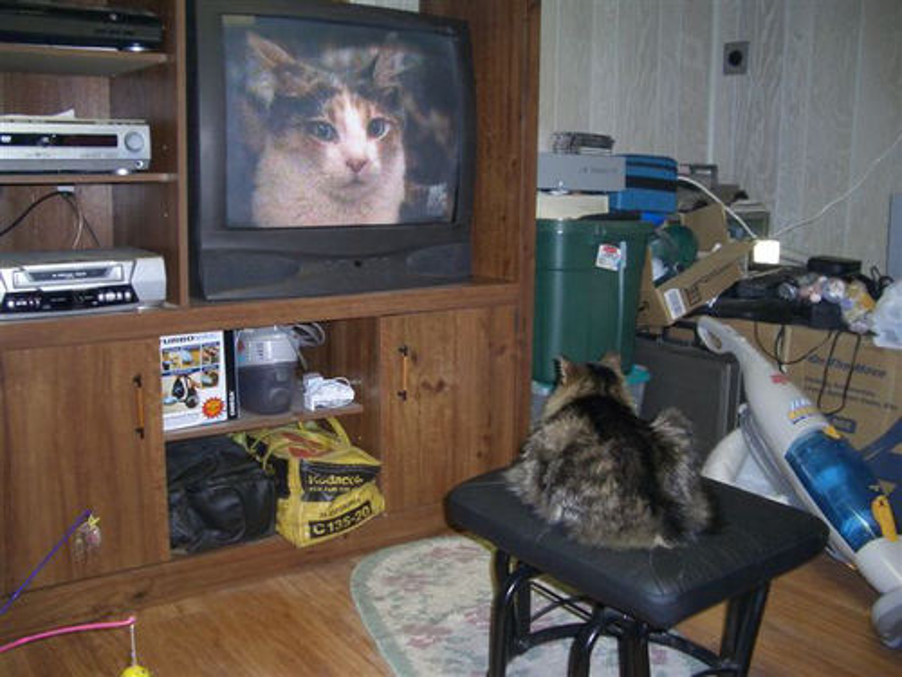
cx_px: 451
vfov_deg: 40.7
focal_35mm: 35
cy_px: 338
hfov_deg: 52.6
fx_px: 912
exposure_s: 1/60
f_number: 2.6
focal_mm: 5.8
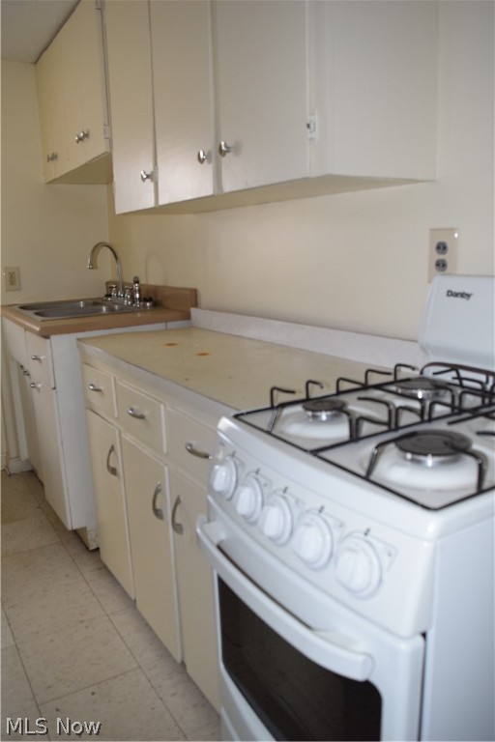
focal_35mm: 27
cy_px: 371
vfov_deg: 67.4
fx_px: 557
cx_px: 248
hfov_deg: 47.9
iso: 800
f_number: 5
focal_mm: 18
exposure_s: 1/100
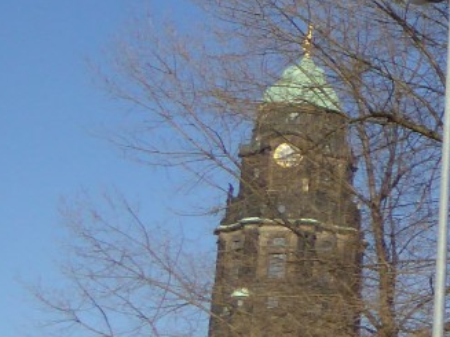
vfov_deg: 13.4
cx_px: 1017
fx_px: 1429
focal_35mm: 110
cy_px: 243
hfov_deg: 13.8
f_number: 3.3
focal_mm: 4.3
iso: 100
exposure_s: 1/1300
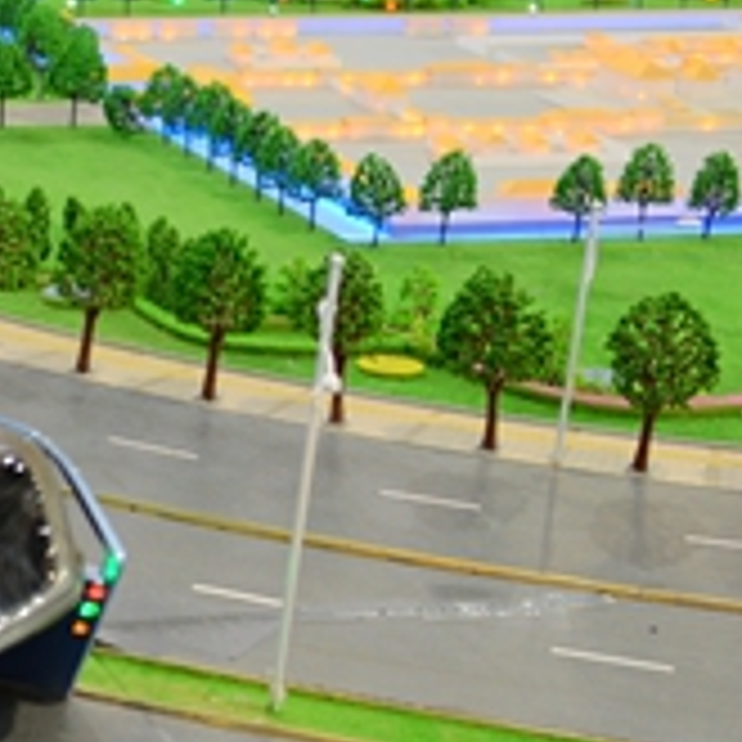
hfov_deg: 14.4
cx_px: -189
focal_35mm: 117
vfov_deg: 14.9
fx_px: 2837
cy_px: 465
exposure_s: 1/80
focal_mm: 38
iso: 1000
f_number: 4.5
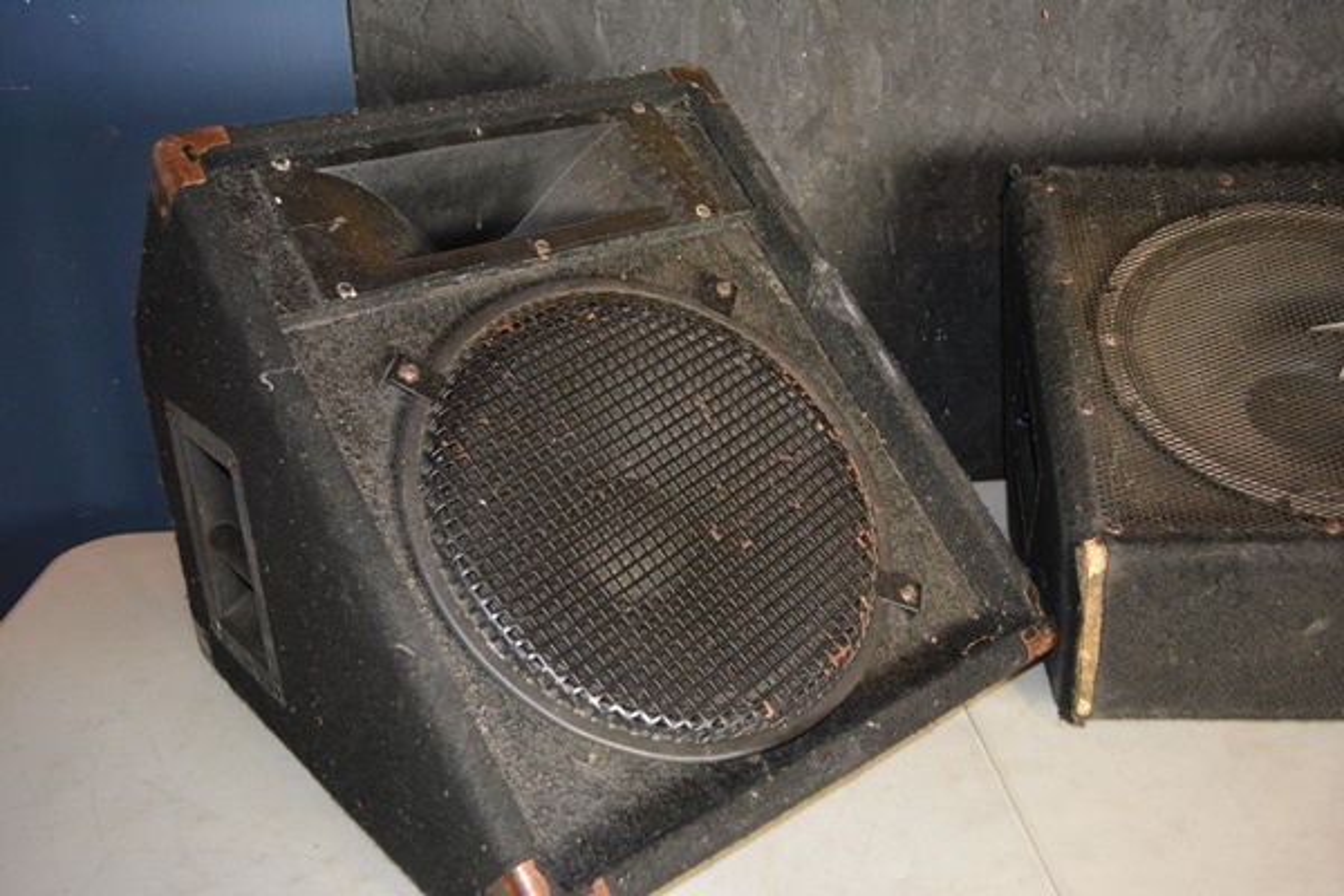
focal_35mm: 33
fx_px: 1232
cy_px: 448
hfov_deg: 57.2
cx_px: 672
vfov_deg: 40.0
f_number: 4
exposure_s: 1/60
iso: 2500
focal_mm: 22
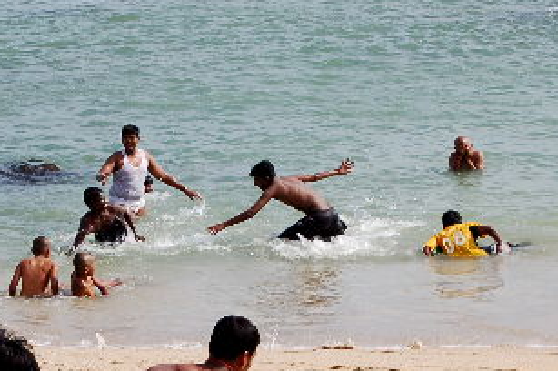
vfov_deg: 6.9
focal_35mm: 198
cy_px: 354
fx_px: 3069
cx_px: 169
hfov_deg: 10.4
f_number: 5.6
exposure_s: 1/1000
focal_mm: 55
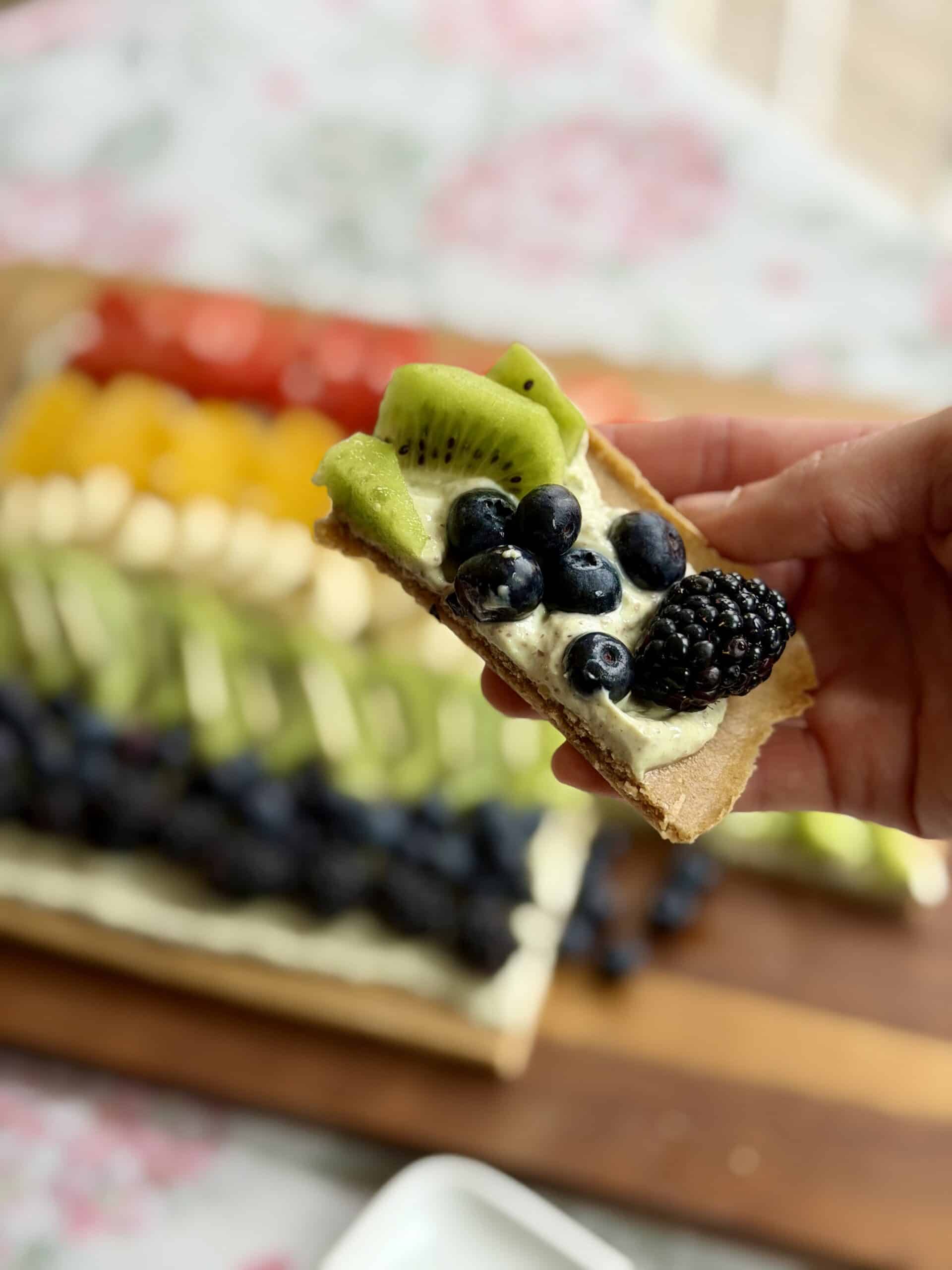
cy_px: 635
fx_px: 1760
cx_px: 476
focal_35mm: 48
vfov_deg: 39.7
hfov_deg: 30.3
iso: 50
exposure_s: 1/179
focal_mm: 6.76
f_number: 1.78
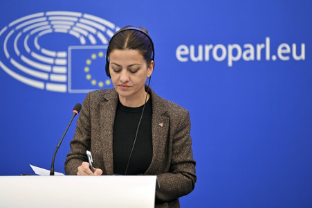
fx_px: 1299
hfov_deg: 13.7
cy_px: 104
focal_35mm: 150
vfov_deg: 9.1
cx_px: 156
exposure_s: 1/160
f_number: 2.8
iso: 640
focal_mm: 150
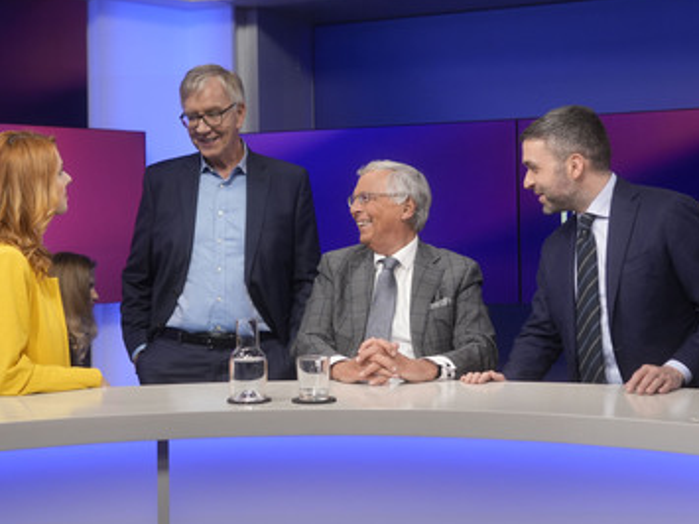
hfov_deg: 34.9
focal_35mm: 55
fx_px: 1110
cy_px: 234
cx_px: 334
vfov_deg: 26.5
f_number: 2.2
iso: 640
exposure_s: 1/250
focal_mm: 30
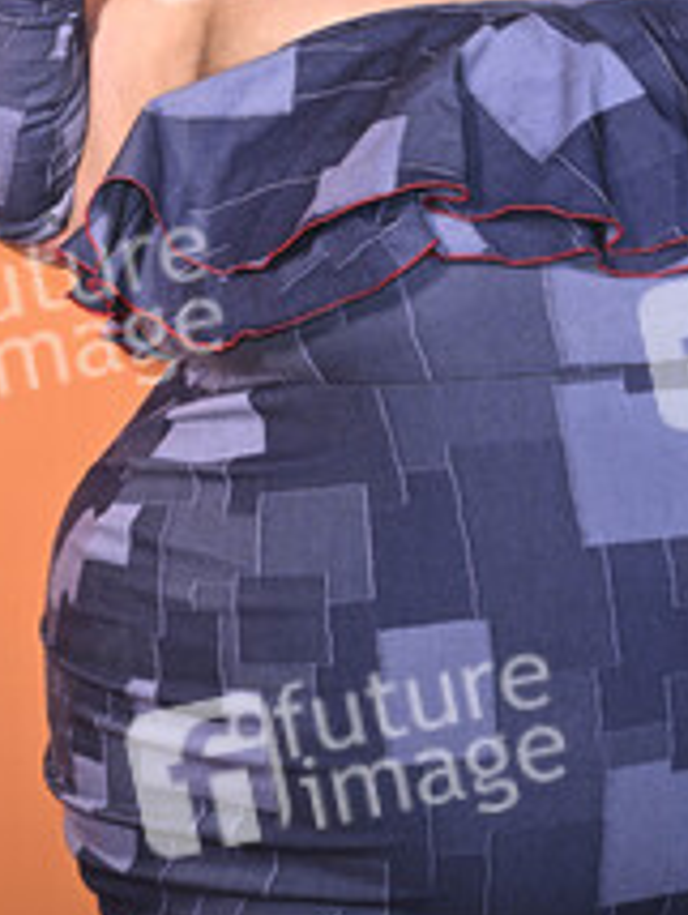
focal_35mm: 113
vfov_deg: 17.2
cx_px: 470
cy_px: 115
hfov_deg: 13.1
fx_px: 2989
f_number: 7.1
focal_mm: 63
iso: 1600
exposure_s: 1/200
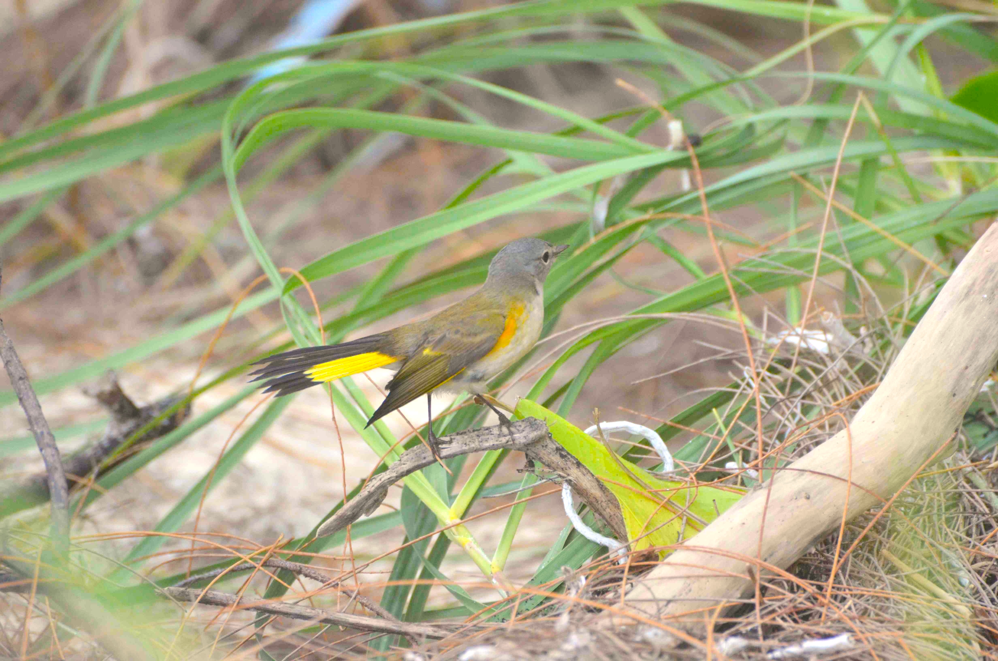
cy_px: 330
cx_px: 499
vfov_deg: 3.0
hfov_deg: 4.6
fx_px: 12449
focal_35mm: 450
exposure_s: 1/500
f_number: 5.6
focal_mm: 300
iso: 1250
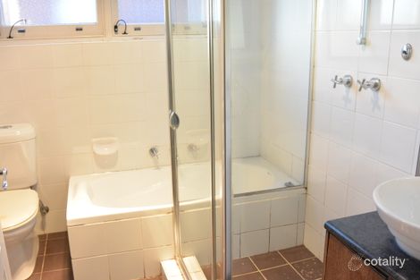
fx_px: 373
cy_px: 140
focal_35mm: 32
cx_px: 210
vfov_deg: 41.1
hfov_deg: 58.7
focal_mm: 12
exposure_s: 1/80
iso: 800
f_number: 3.8
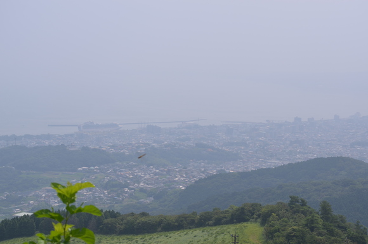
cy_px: 122
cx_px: 184
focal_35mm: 82
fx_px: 841
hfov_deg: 24.7
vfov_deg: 16.5
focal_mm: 55
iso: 100
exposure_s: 1/320
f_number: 9
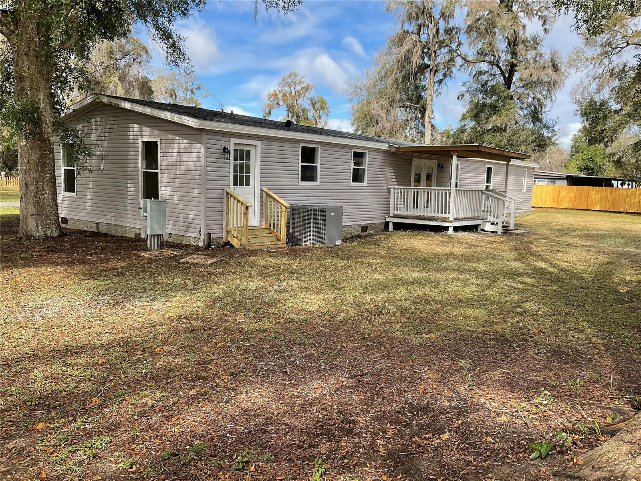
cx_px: 320
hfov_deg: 61.7
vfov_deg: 48.2
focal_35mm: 29
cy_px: 240
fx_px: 537
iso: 16
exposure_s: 1/1121
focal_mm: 3
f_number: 1.8
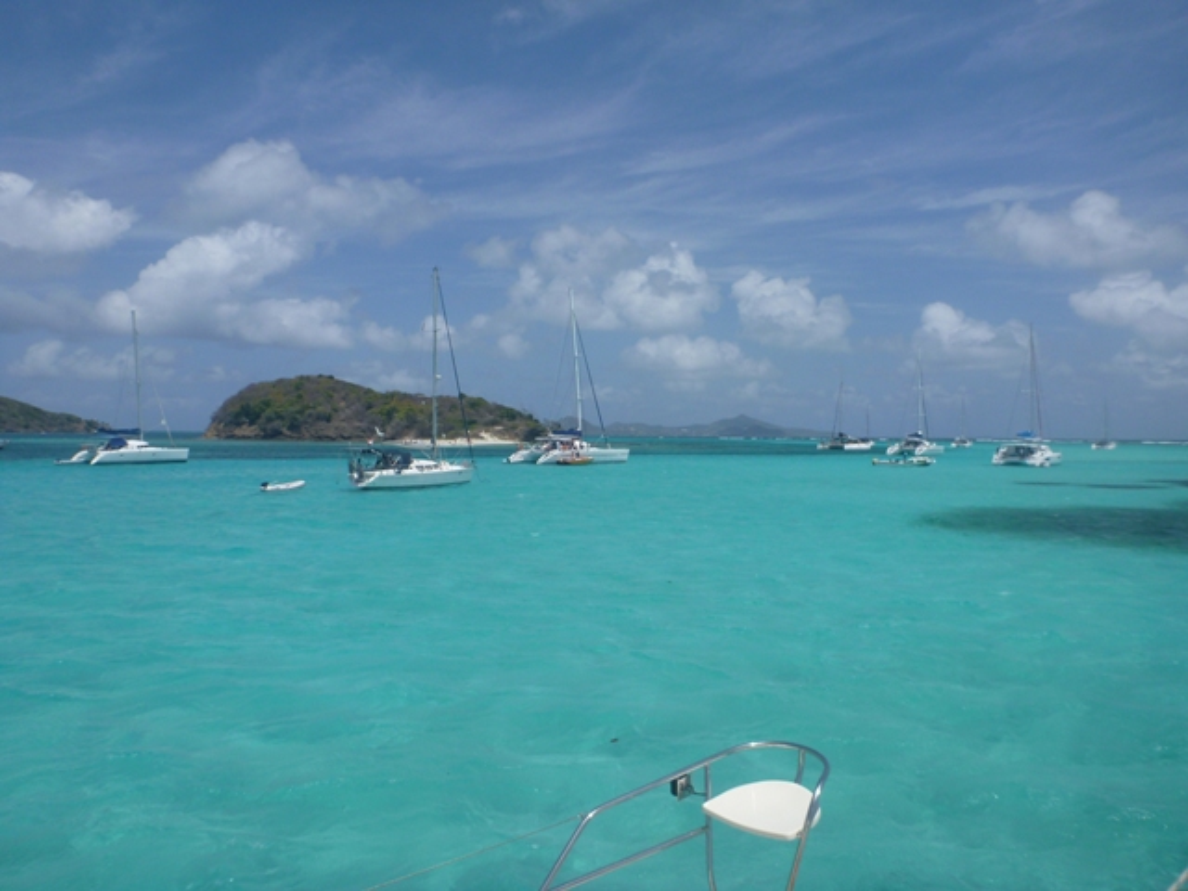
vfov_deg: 49.7
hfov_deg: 63.4
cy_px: 446
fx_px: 961
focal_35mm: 28
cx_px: 594
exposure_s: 1/250
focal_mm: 4.9
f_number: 10
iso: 100
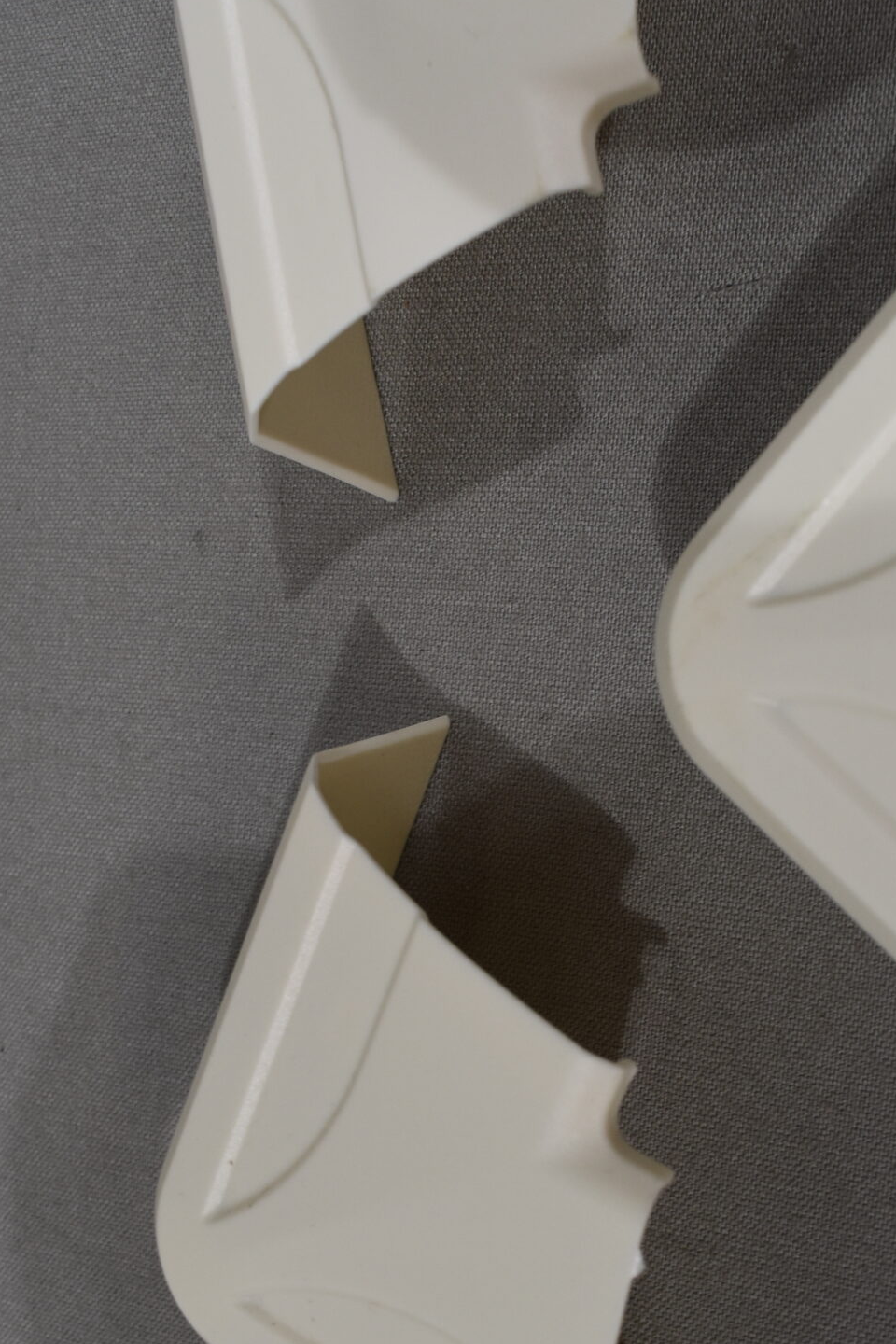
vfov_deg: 41.1
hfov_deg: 27.7
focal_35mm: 48
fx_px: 1792
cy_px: 719
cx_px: 658
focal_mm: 18
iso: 280
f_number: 8
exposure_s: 1/60
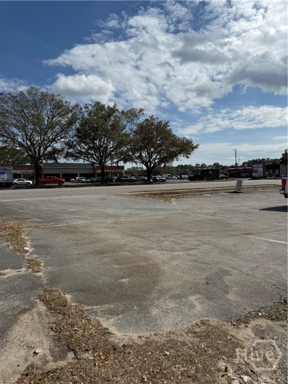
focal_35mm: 24
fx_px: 266
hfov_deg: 56.8
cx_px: 144
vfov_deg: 71.6
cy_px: 192
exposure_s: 1/10309
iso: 80
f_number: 1.78
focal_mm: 6.76
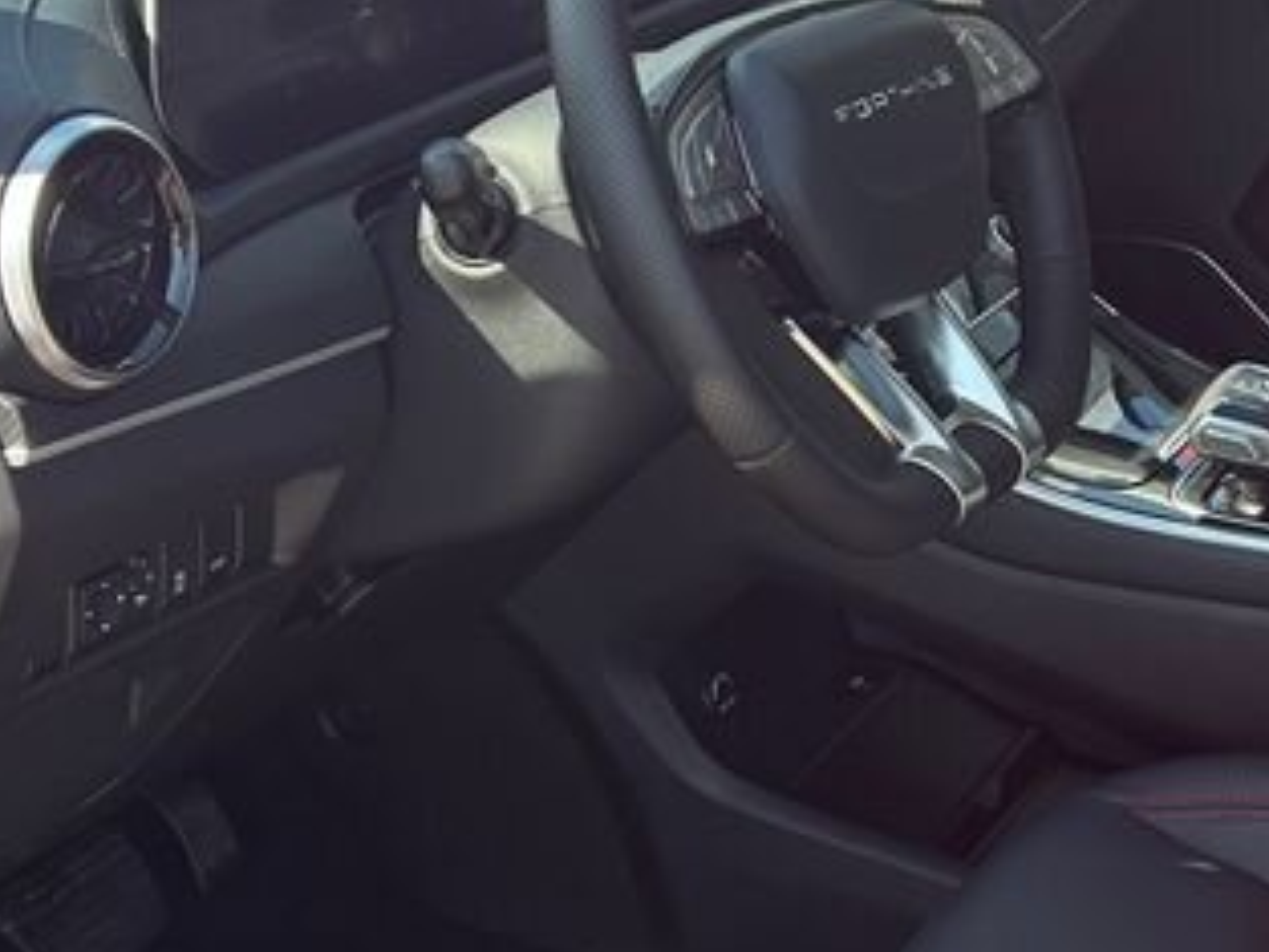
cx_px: 831
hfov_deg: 22.9
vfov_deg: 17.4
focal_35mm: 85
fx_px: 3117
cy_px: 381
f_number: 1.5
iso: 50
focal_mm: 5.7
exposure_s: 1/533
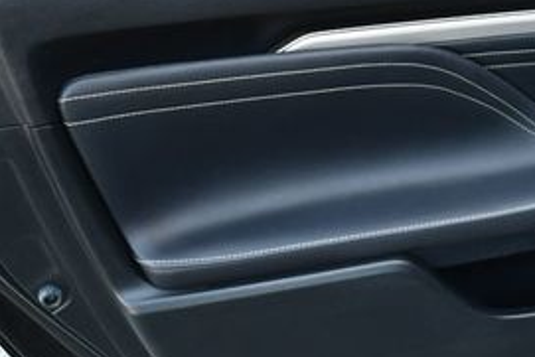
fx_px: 1264
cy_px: 160
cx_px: 503
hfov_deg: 23.2
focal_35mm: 85
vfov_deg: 16.1
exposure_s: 1/250
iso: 560
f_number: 3.5
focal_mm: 18
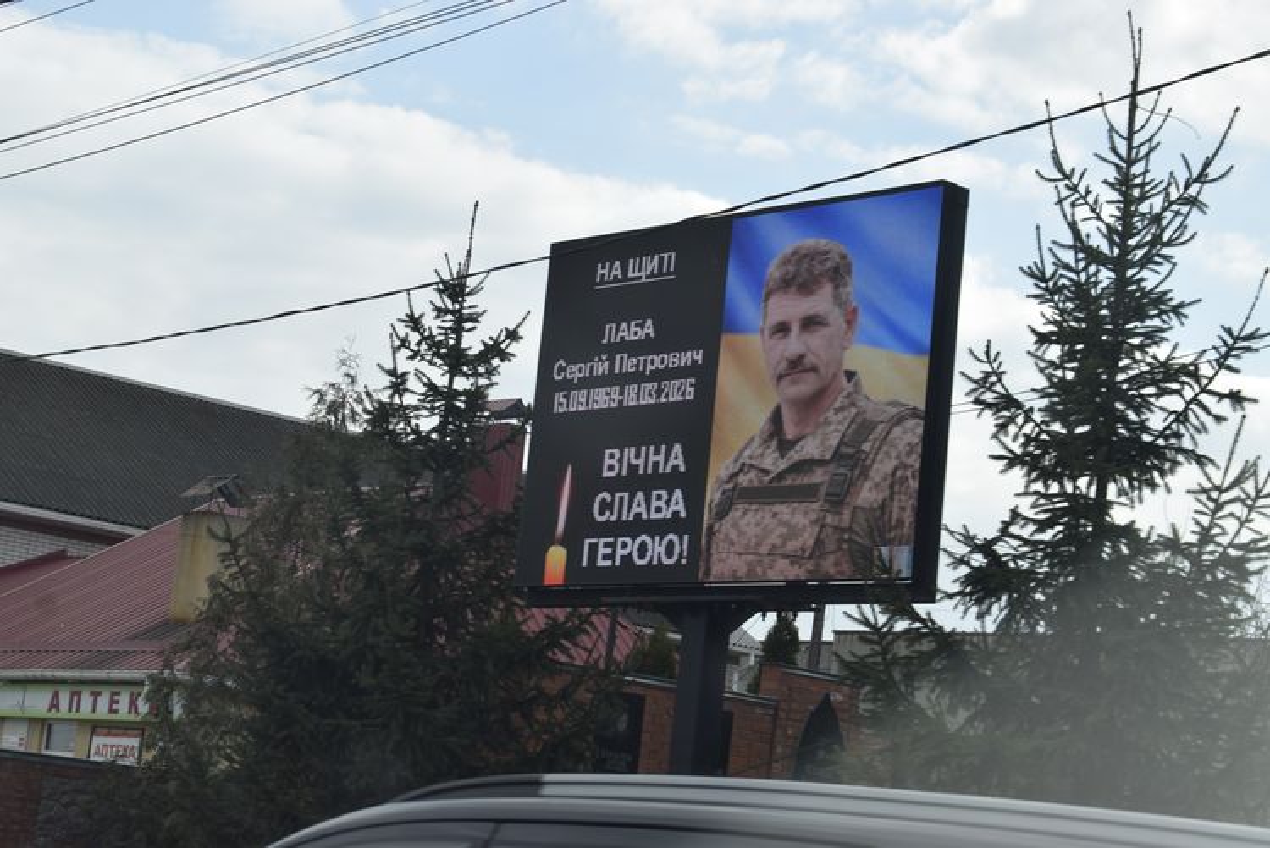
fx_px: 2912
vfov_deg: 16.6
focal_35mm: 82
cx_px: 635
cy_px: 424
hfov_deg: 24.6
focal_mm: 55
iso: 100
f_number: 8
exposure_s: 1/200
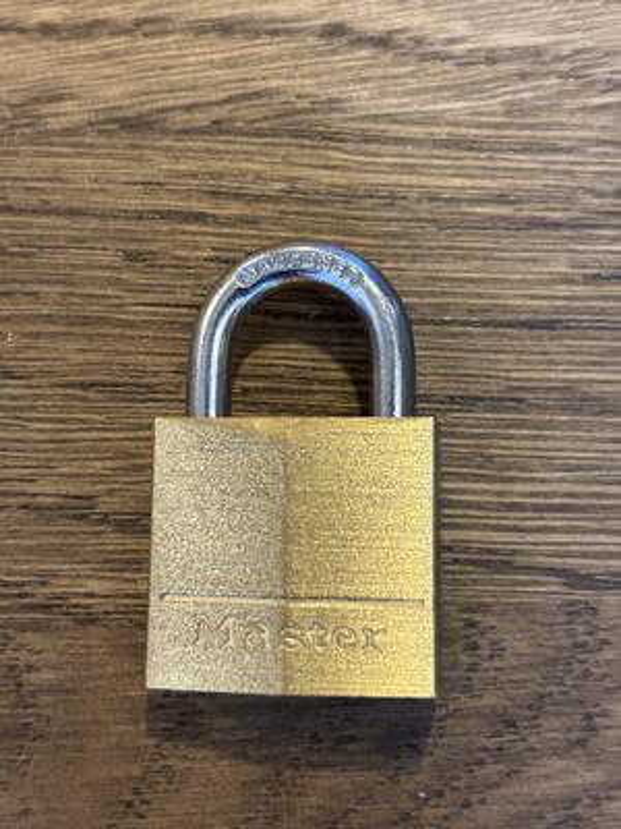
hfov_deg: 28.0
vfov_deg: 36.8
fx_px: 1244
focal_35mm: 52
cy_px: 414
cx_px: 310
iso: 320
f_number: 1.6
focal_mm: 5.96
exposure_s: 1/40
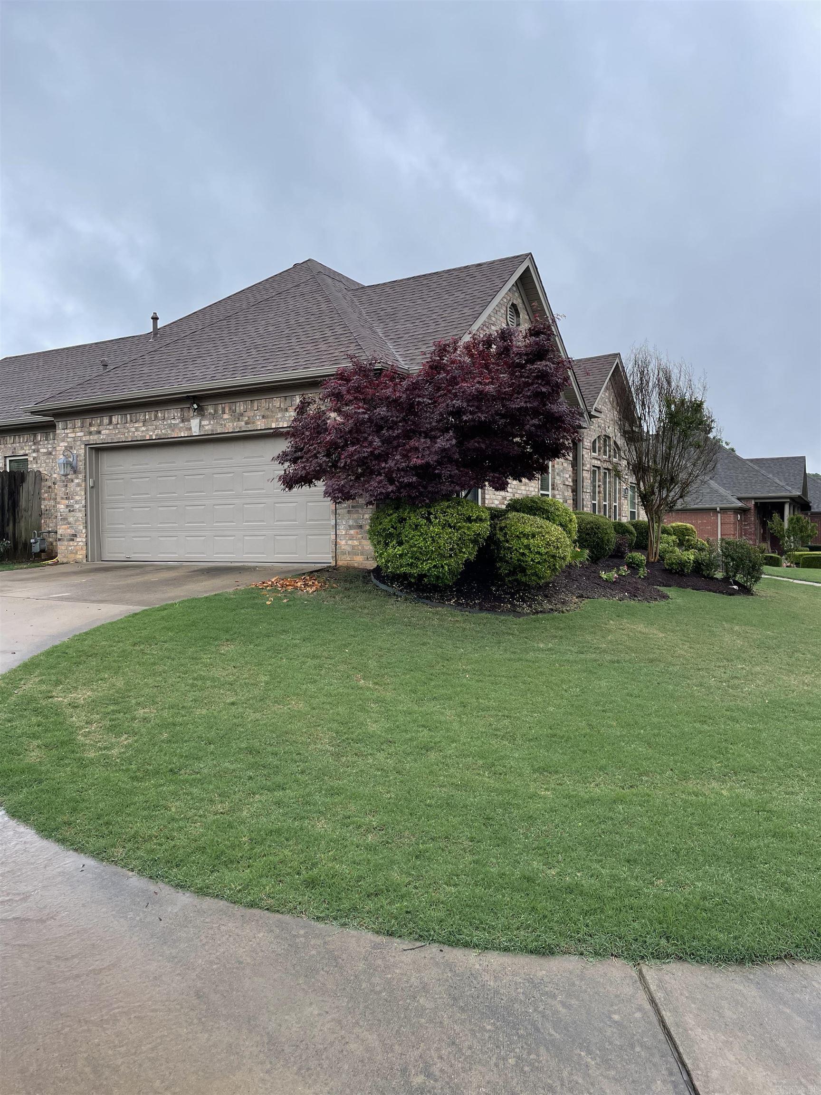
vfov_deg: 67.3
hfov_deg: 53.1
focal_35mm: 26
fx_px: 822
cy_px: 548
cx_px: 410
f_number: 1.6
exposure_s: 1/615
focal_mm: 4.2
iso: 32
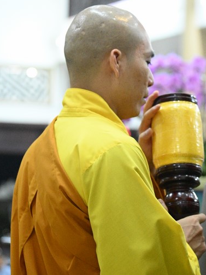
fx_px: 1405
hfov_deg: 8.4
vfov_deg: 11.2
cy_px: 75
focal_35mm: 177
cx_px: 166
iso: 12800
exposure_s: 1/200
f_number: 4.5
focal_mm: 95
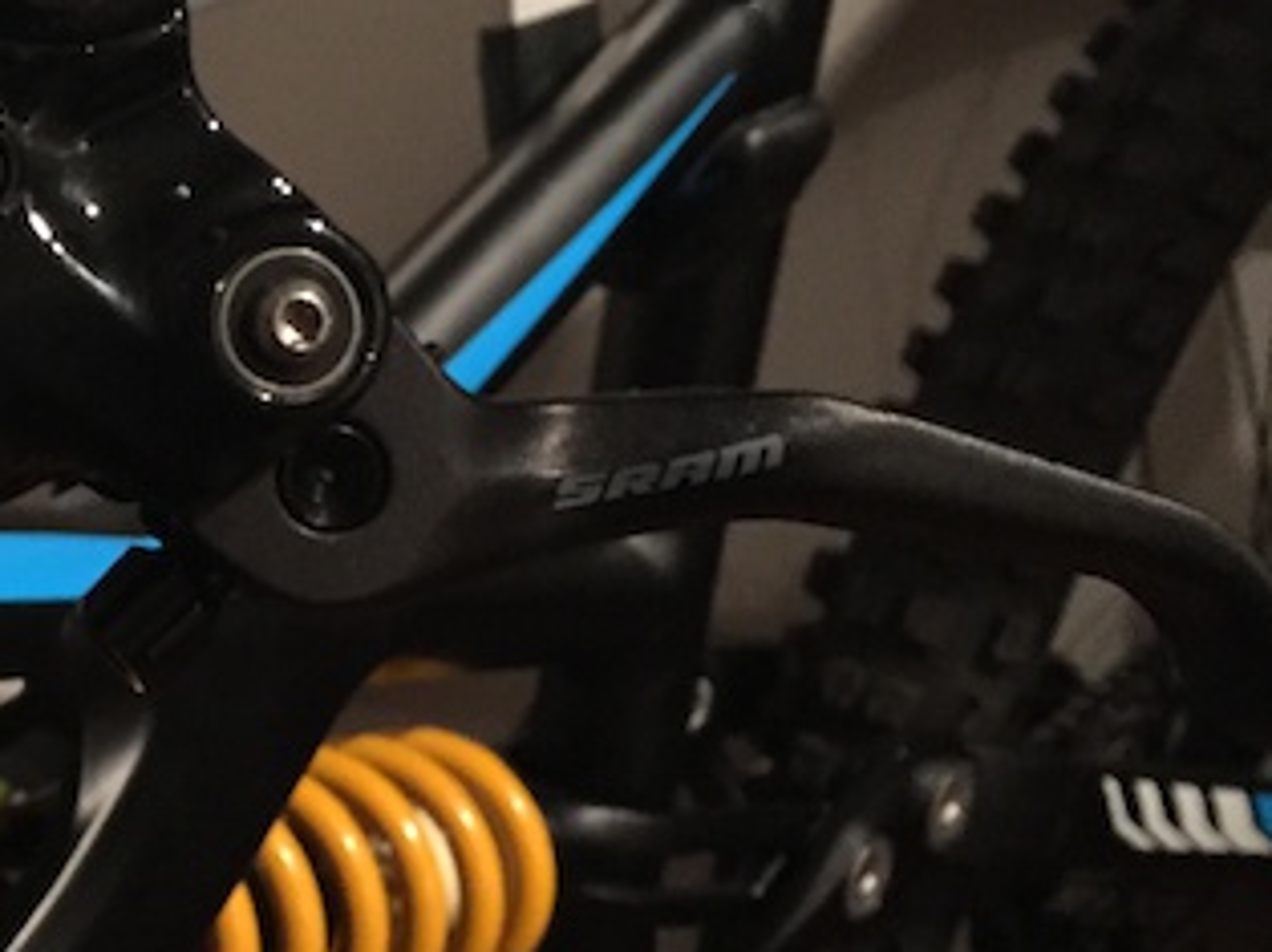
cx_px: -69
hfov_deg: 24.8
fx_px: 2717
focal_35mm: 74
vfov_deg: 19.9
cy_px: 433
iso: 320
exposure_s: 1/15
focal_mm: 4.15
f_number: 2.2
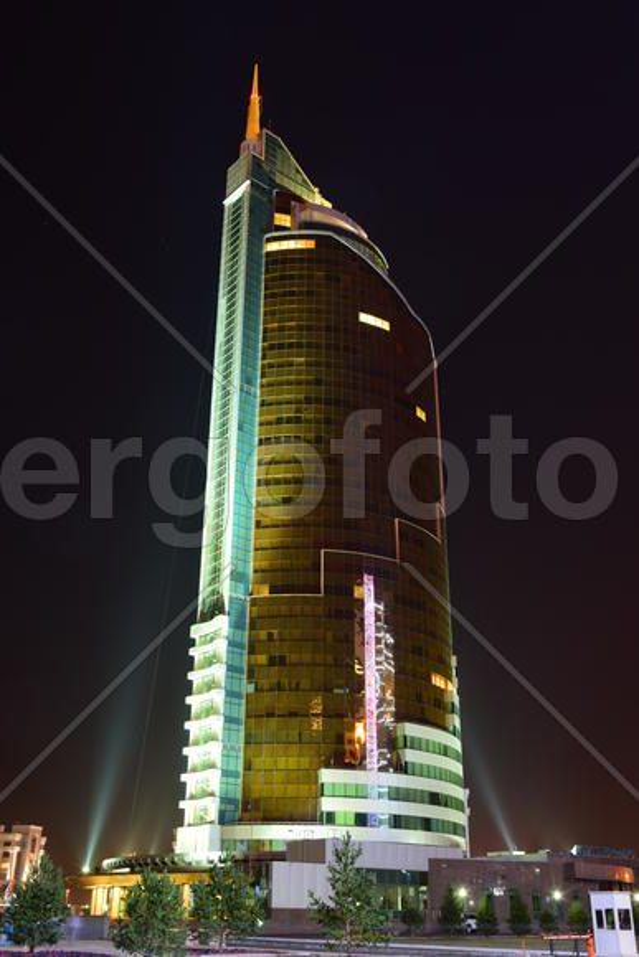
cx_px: 320
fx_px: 878
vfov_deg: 57.2
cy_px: 478
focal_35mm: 33
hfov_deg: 40.0
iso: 100
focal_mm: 22
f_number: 8
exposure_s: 20
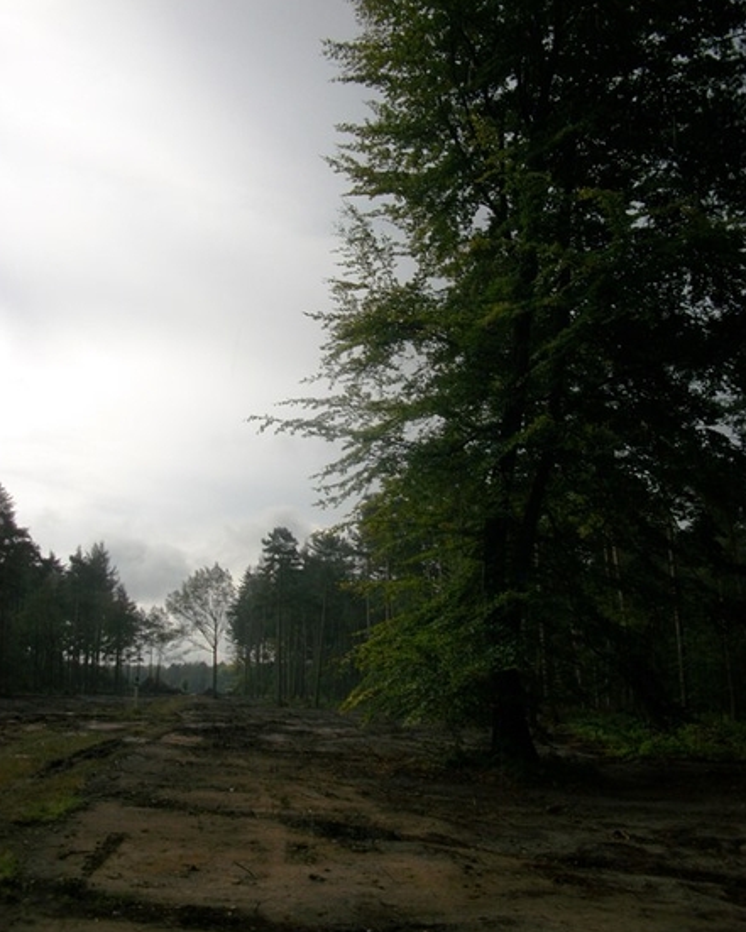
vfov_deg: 52.8
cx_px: 375
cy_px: 441
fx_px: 938
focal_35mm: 34
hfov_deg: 43.4
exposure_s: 1/200
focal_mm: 5.7
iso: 80
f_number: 8.8
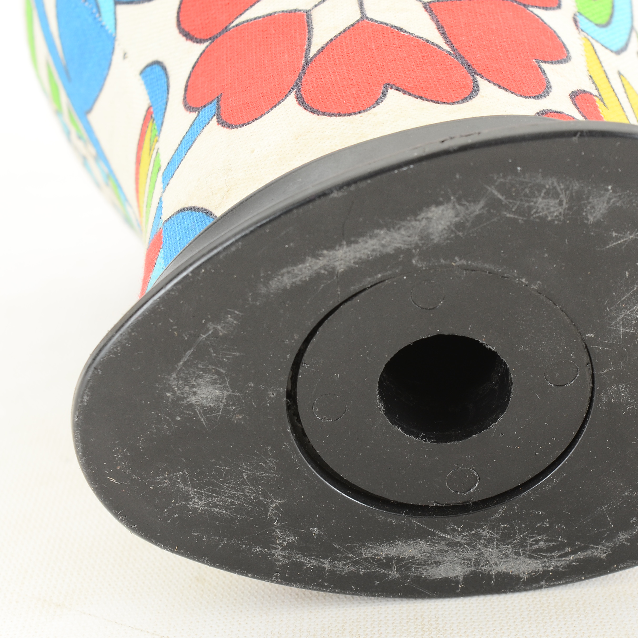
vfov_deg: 16.3
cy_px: 320
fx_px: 2224
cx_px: 440
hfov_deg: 16.3
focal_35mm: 107
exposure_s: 1/100
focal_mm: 55
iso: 250
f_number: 10
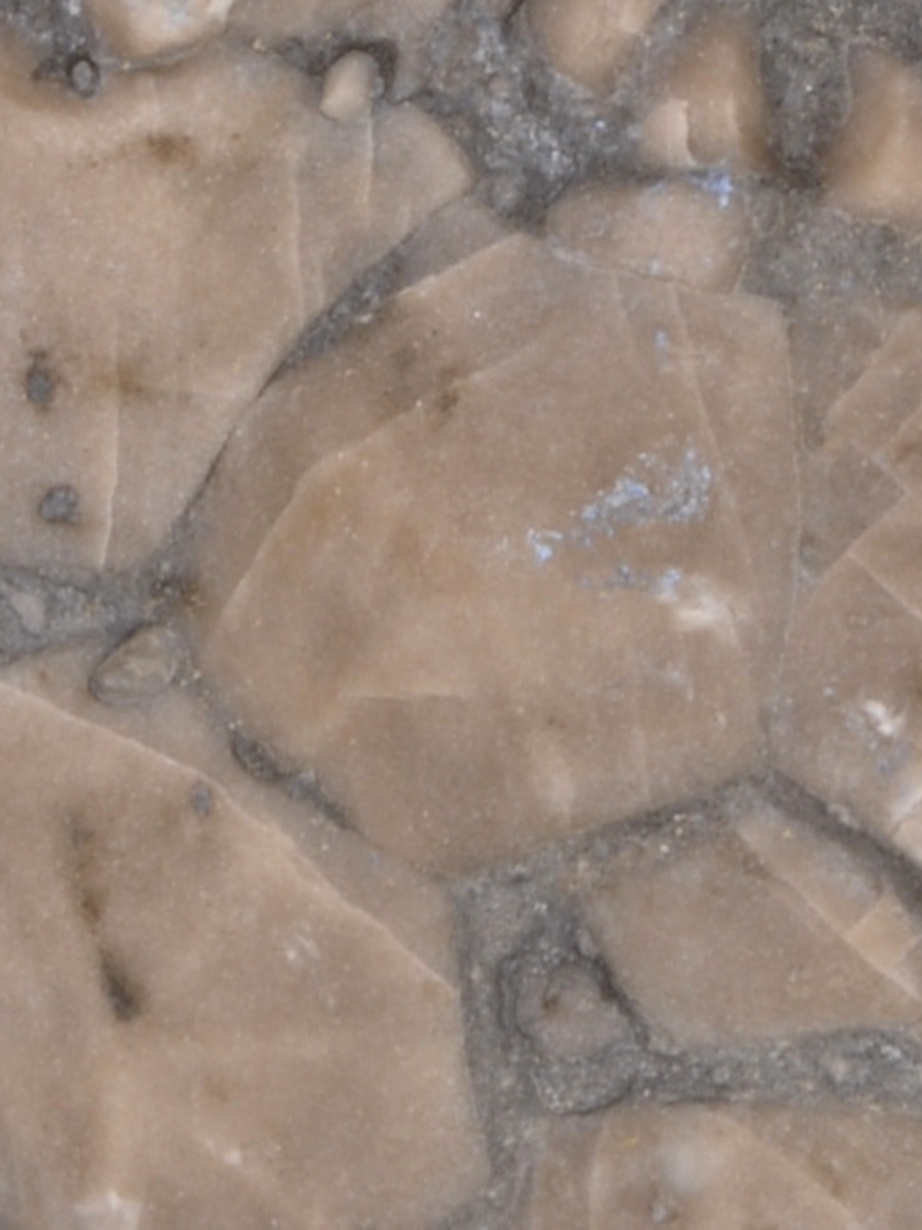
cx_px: 819
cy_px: -176
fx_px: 13566
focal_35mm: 382
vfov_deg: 5.2
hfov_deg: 3.9
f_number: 36
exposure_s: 1/8
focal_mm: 60
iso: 200
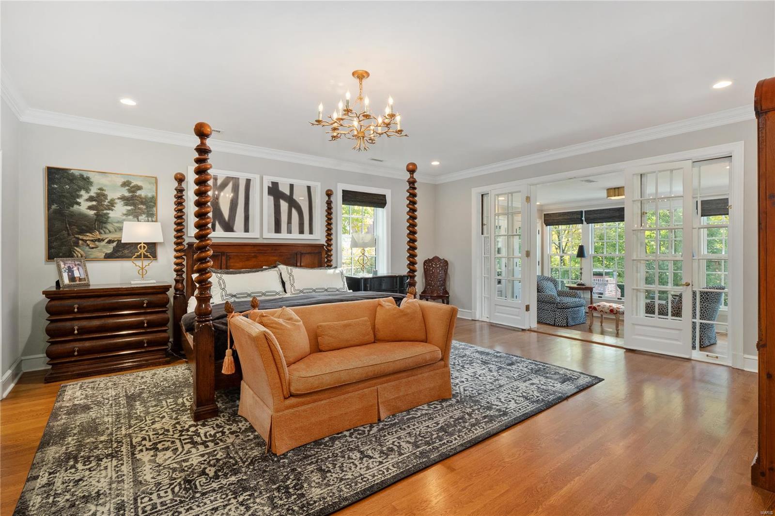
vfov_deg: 73.7
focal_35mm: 16
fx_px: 344
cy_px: 258
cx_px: 388
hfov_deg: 96.7
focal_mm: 8
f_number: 8
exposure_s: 1/2.5
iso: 400
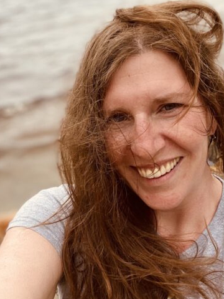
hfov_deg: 29.1
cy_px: 143
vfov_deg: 38.2
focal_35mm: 50
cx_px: 120
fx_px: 431
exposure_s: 1/121
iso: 40
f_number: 2.2
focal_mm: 2.71
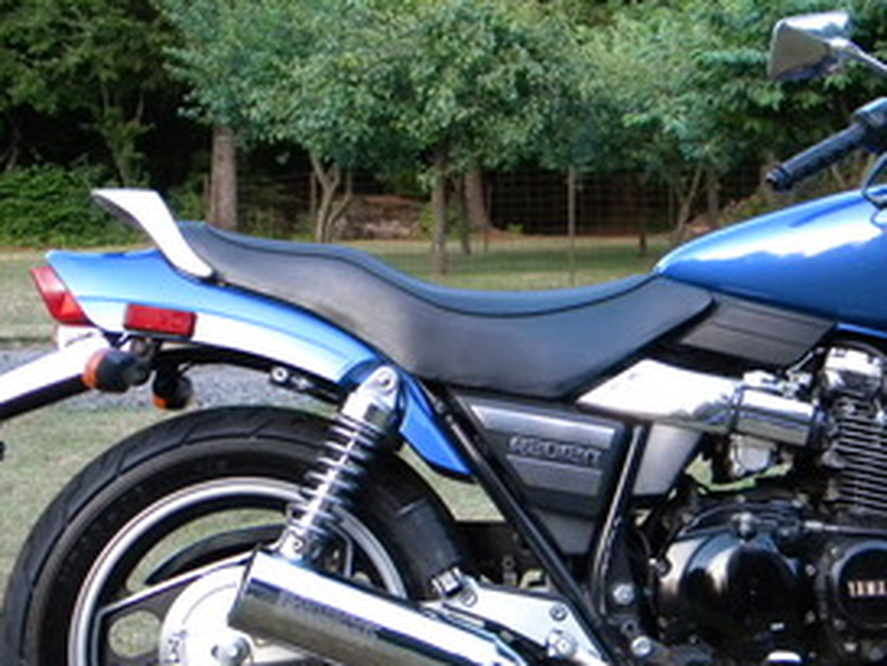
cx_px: 712
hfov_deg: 25.5
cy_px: 385
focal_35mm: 75
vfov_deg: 19.6
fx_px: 1923
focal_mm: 7.3
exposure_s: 1/15.3
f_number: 3.8
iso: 400
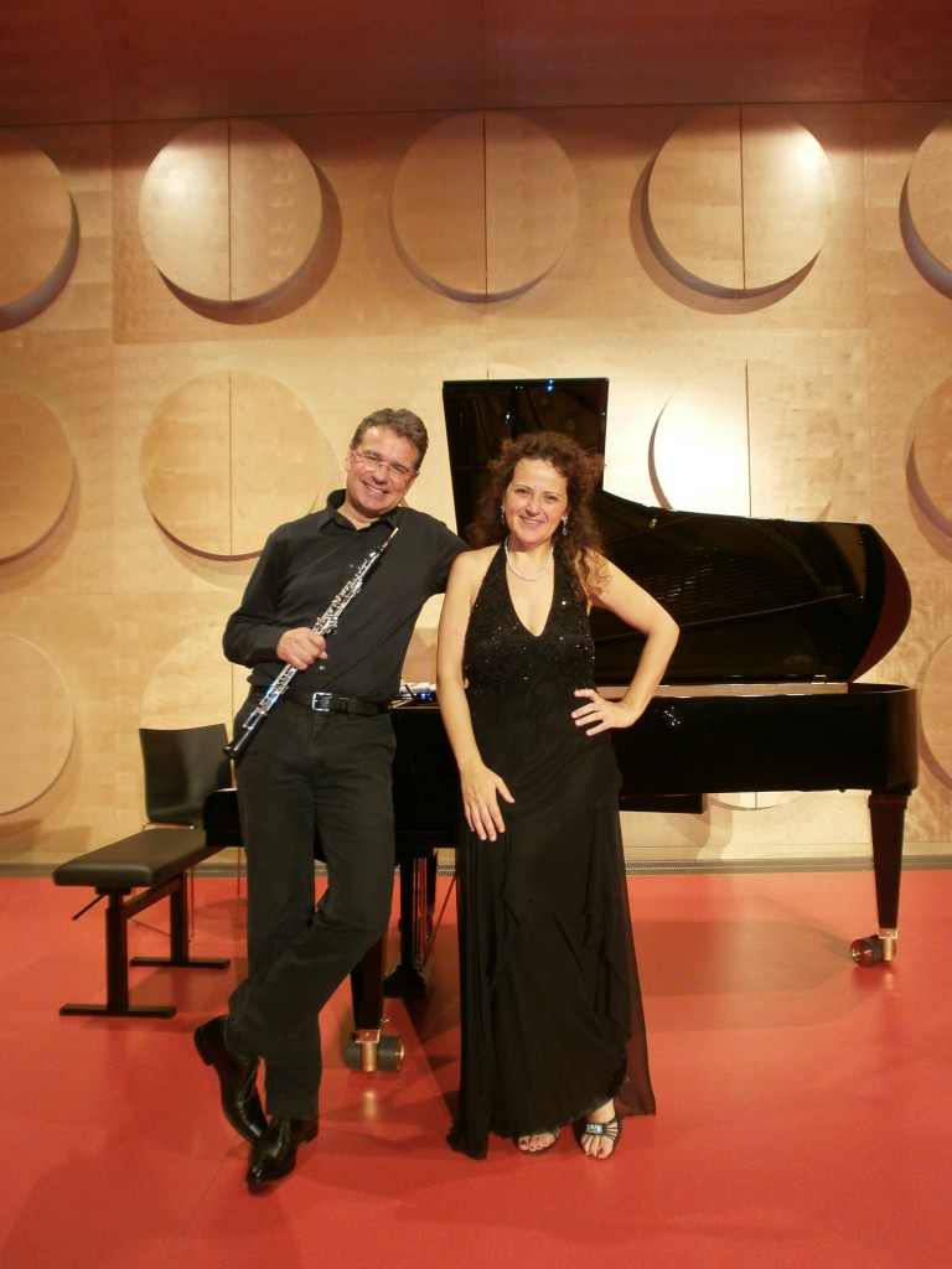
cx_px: 476
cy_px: 634
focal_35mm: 27
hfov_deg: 51.4
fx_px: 990
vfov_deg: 65.3
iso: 125
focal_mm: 4.8
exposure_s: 1/30
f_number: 2.9
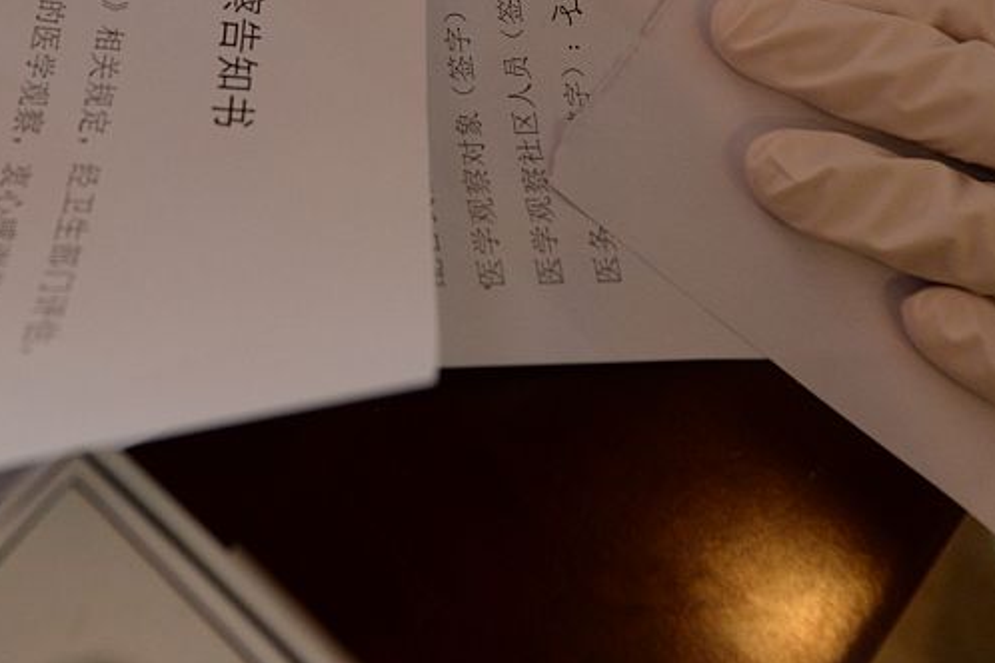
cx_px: 354
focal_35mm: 53
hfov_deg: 37.2
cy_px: -101
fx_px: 1465
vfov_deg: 23.6
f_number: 5.6
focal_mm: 22
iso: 1600
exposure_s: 1/60
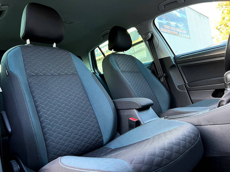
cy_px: 86
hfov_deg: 67.3
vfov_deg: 53.1
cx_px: 115
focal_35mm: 26
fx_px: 173
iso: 125
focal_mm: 5.7
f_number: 1.5
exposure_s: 1/97
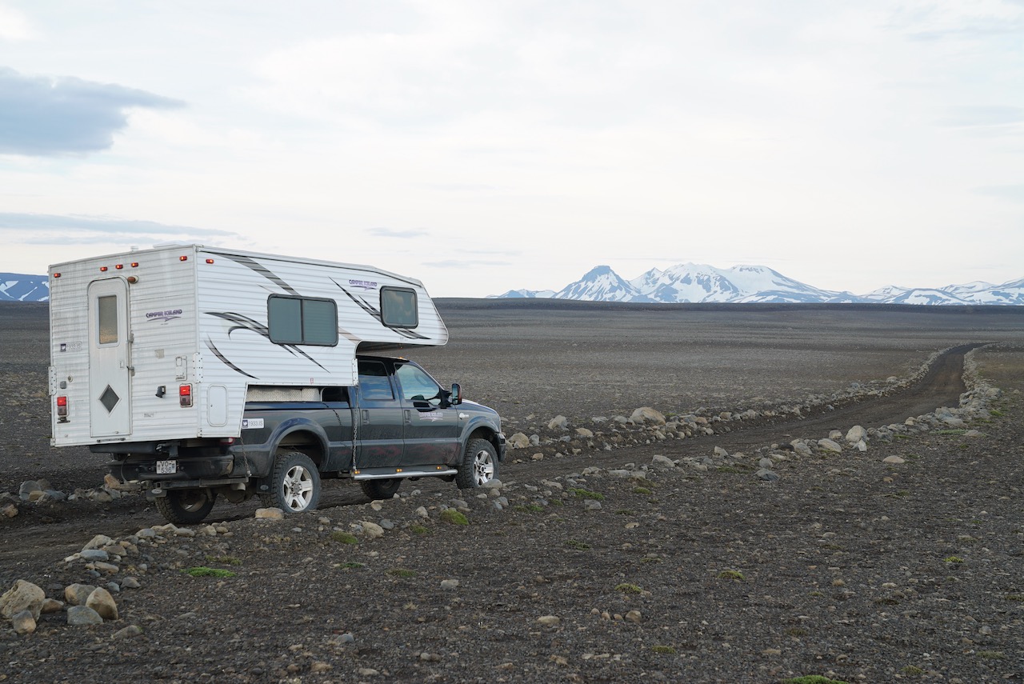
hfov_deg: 37.5
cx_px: 512
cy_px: 342
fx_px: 1508
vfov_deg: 25.6
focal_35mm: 53
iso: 100
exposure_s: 1/80
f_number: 5.6
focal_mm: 53
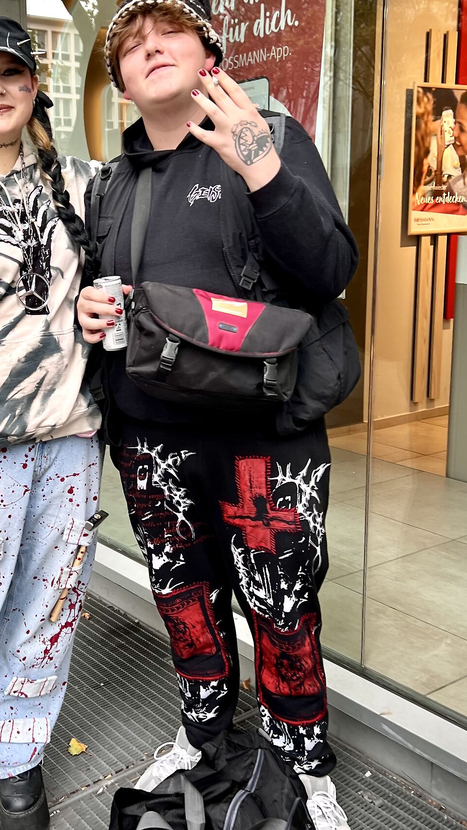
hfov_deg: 29.2
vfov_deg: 50.4
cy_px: 385
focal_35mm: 40
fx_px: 881
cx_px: 106
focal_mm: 5.7
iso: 32
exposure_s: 1/121
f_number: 1.5
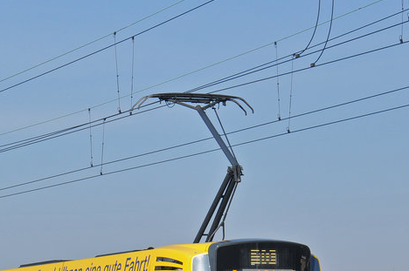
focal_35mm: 223
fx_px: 2531
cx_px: -25
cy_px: 263
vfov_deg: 6.1
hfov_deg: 9.2
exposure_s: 1/800
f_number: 8
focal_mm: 58
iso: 250
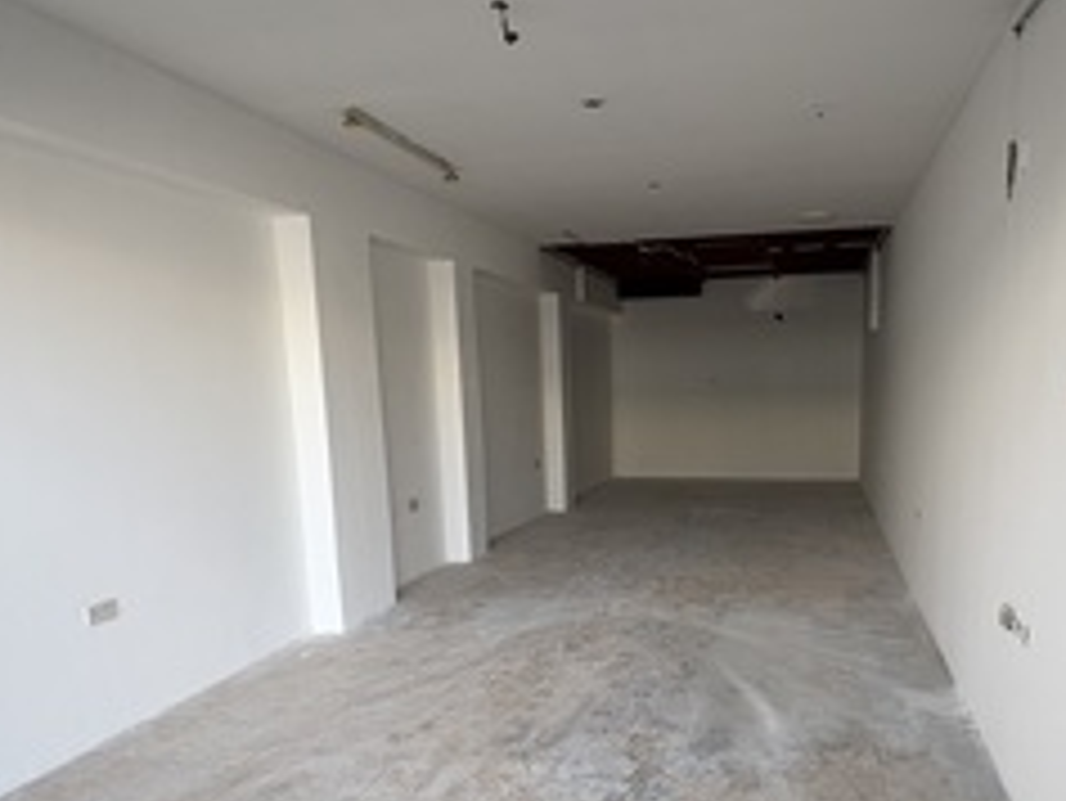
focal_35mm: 27
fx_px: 832
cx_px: 627
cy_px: 533
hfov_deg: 64.8
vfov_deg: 50.5
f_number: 2.2
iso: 40
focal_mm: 2.22
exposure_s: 1/184
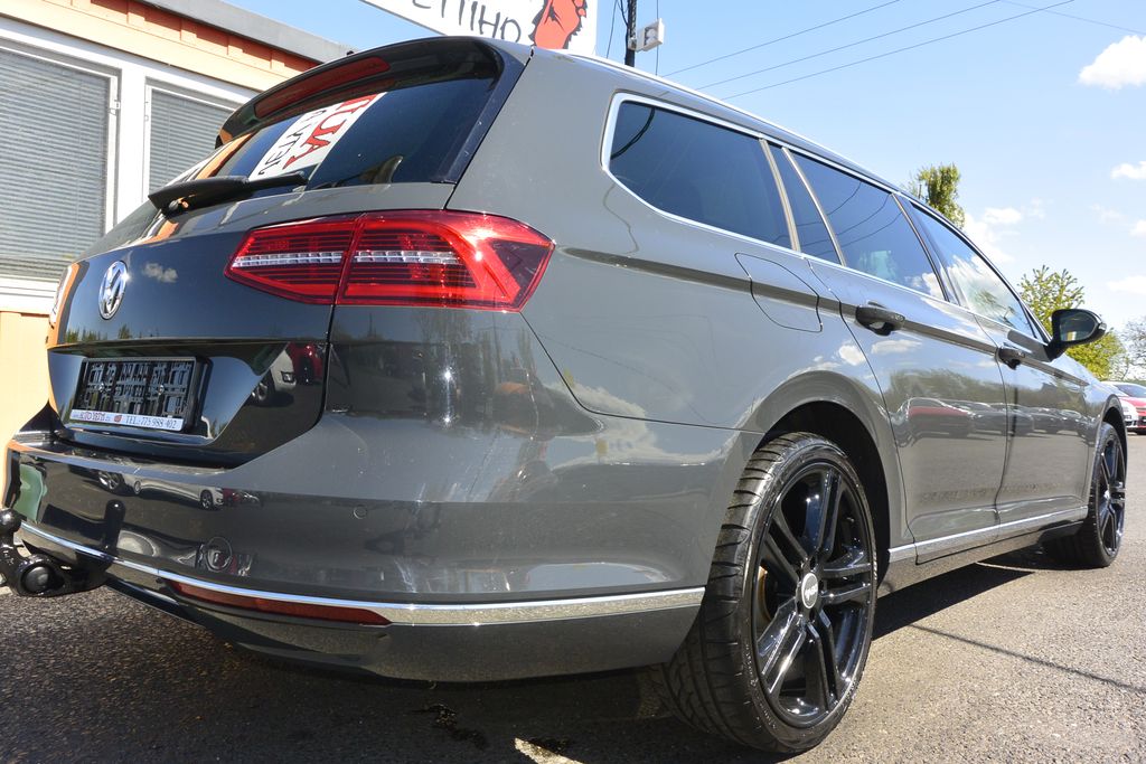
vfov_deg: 47.9
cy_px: 382
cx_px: 573
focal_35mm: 27
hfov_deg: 67.4
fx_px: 860
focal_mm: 10
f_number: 6.3
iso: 160
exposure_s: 1/250
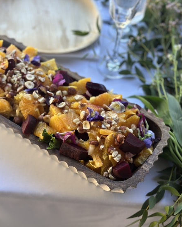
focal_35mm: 51
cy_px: 117
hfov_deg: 29.7
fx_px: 343
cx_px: 92
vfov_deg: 36.6
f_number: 1.78
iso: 80
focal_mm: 6.86
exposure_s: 1/195
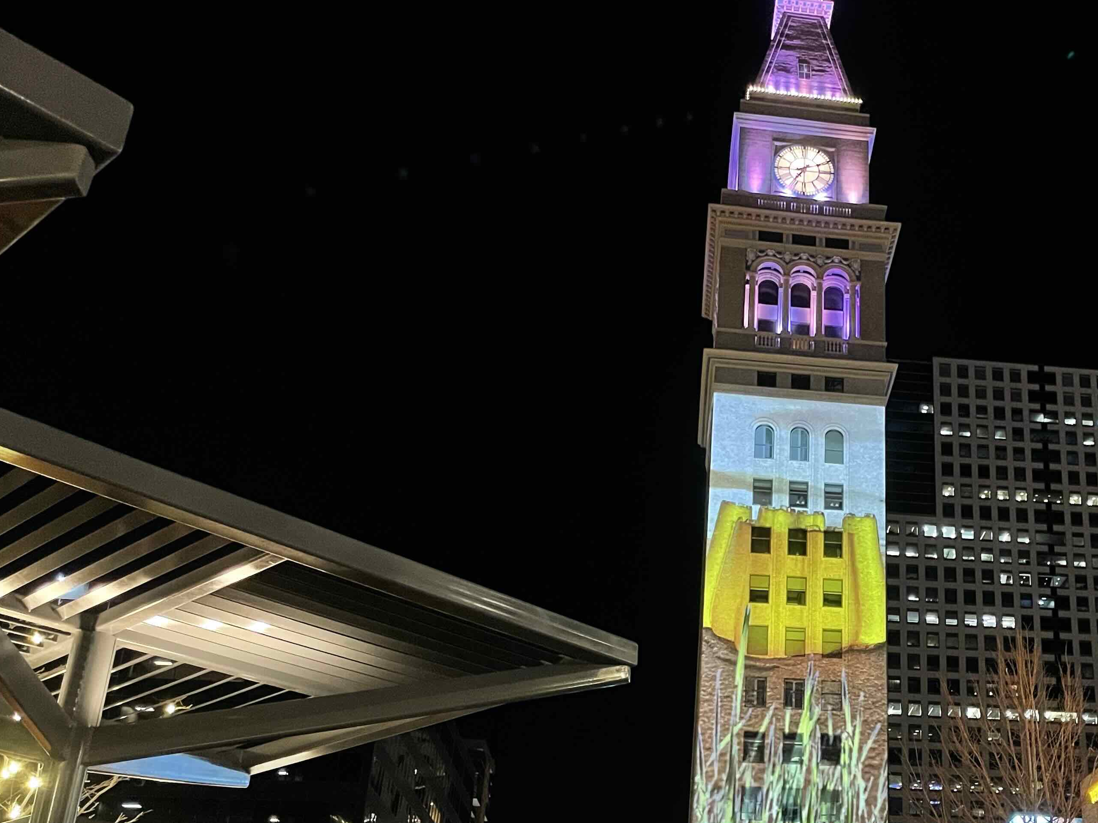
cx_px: 855
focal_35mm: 41
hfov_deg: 43.9
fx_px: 1301
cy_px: 578
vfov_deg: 34.7
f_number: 1.6
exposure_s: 1/30
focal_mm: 4.2
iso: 640
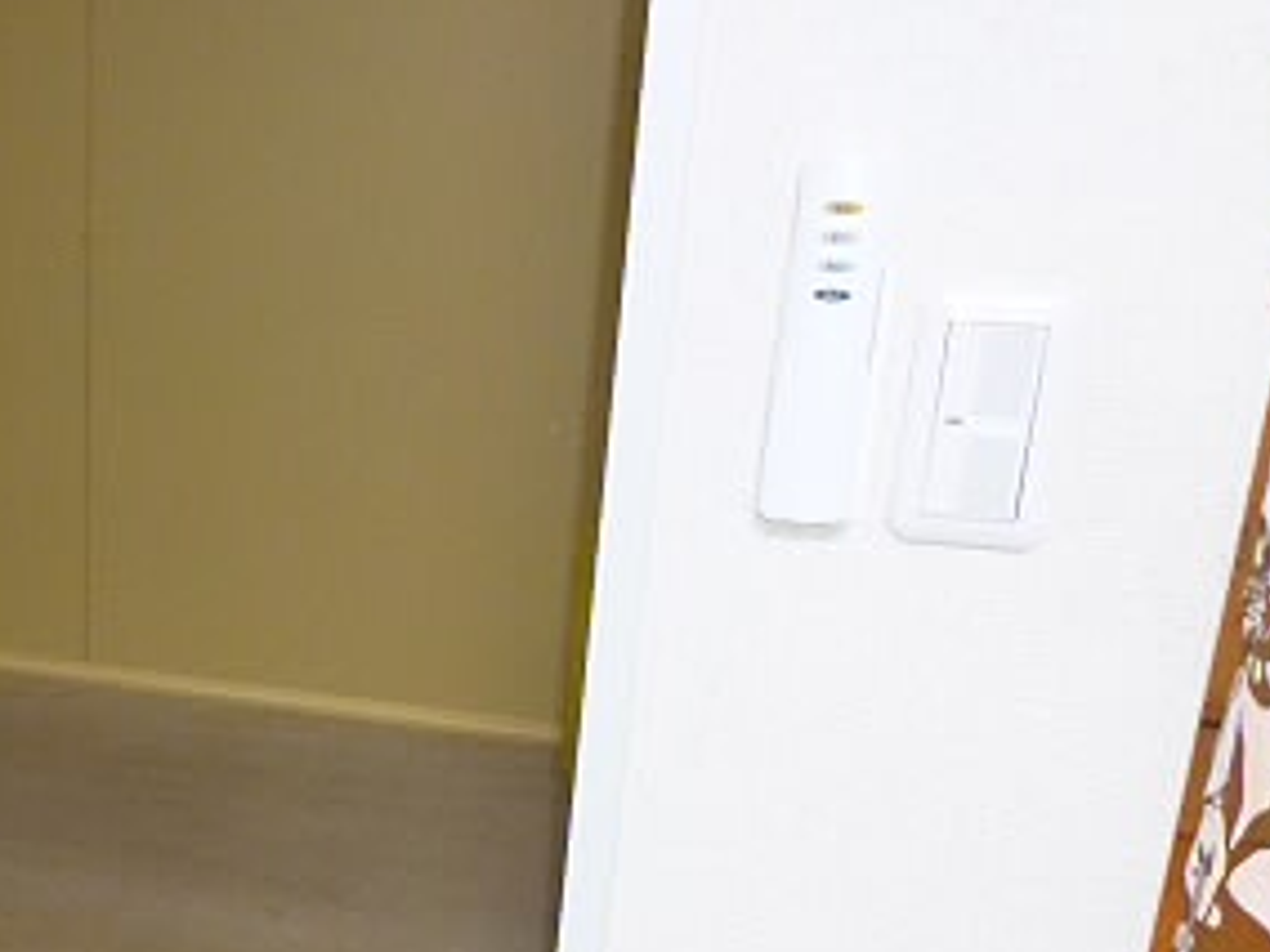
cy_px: 834
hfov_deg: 32.0
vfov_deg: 25.4
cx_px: 40
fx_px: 2055
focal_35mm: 56
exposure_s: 1/60
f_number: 3.1
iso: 800
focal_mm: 4.5
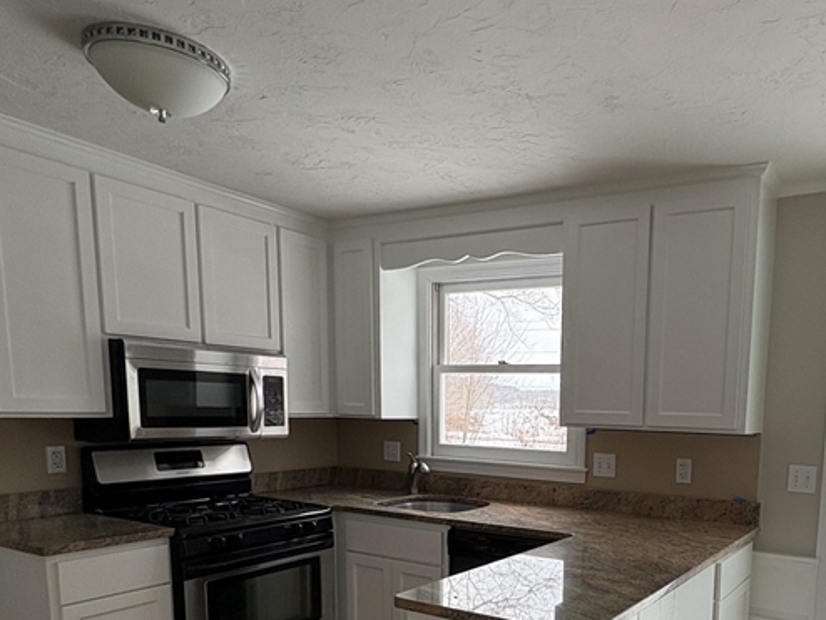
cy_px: 505
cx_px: 560
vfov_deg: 45.6
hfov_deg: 60.0
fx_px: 692
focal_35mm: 29
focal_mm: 2.22
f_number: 2.2
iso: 80
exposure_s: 1/133
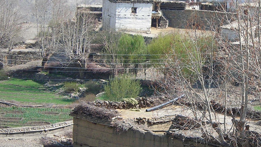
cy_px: 89
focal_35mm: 140
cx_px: 199
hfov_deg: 15.3
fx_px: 969
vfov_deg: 8.7
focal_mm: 10.8
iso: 50
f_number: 3.9
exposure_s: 1/224
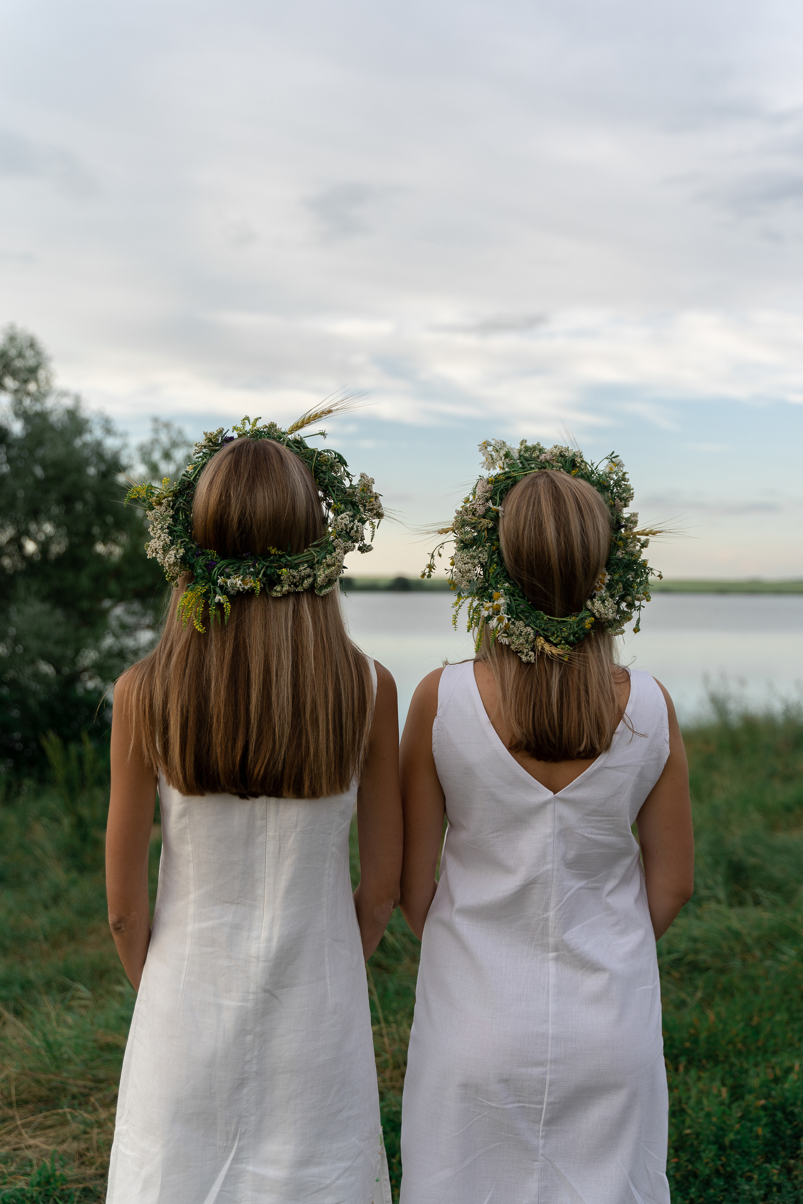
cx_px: 402
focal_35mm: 38
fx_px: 1271
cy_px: 602
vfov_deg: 50.7
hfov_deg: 35.1
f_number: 2.8
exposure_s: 1/640
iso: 200
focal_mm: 38
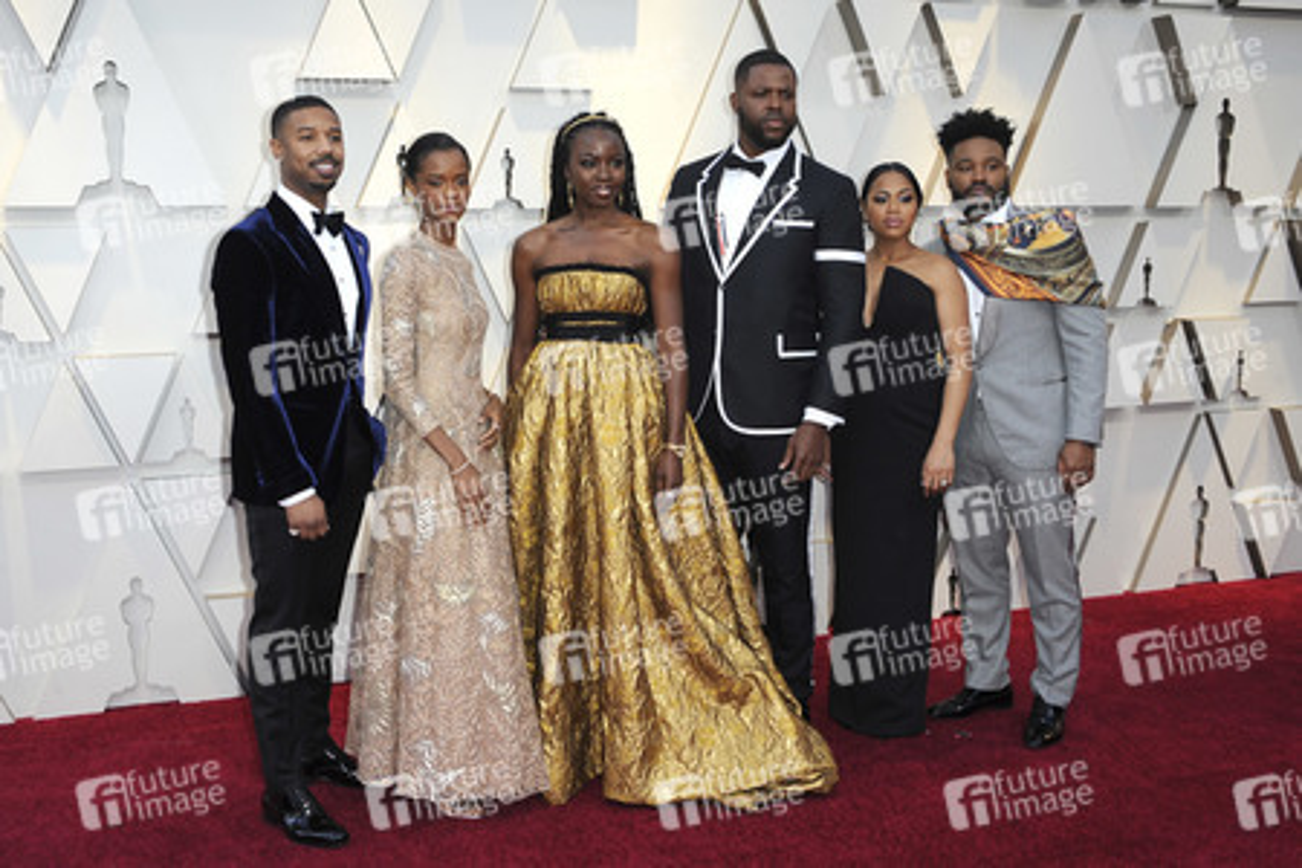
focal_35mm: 35
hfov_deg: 54.4
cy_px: 434
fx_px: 1266
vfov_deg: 37.9
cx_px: 651
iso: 800
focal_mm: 35
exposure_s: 1/250
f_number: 7.1
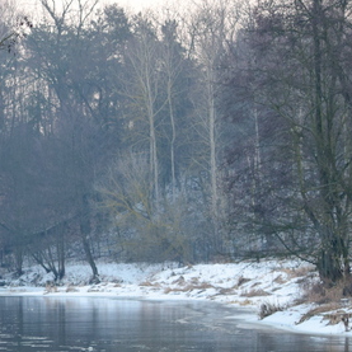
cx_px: -125
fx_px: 2327
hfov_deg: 8.5
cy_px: 243
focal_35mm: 202
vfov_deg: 8.6
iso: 400
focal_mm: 55
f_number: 7.1
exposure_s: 1/40
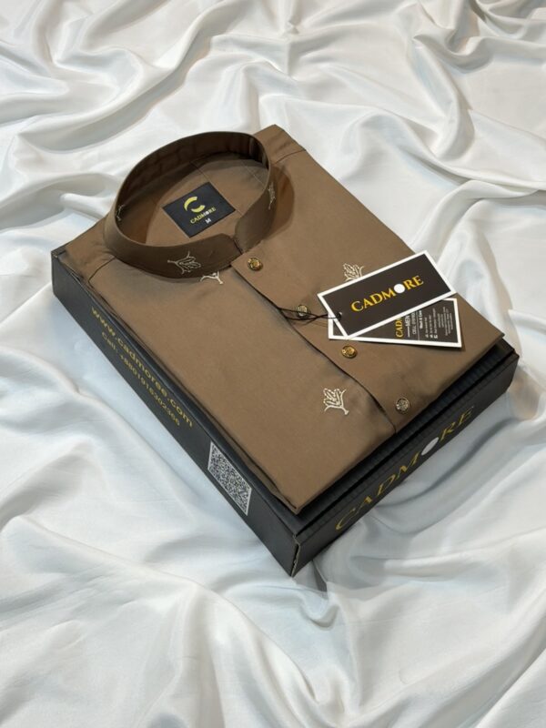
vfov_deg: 39.7
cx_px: 273
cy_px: 364
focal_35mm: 48
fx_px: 1009
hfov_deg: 30.3
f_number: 1.78
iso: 50
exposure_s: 1/100
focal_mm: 6.76
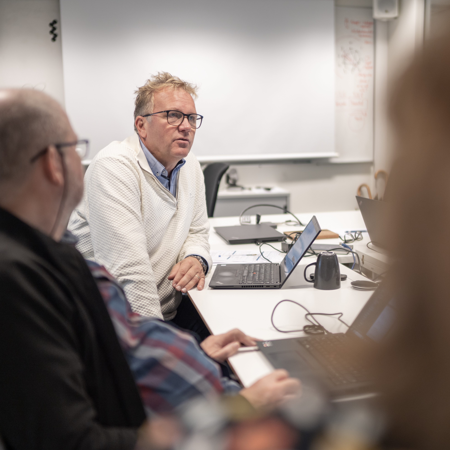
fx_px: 662
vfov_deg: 37.6
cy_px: 226
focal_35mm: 45
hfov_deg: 37.4
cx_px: 266
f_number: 1.4
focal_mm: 35
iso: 400
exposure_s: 1/250
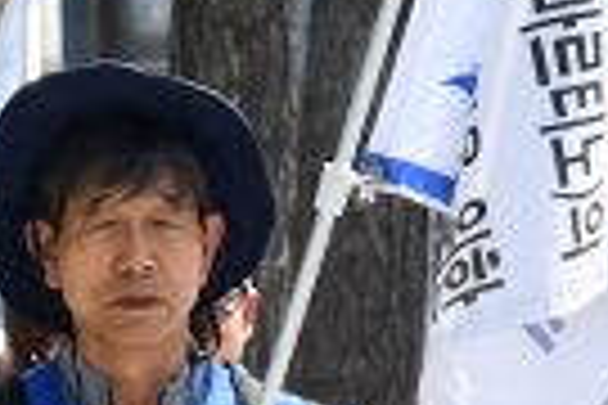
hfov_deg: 1.9
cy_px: 58
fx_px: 18559
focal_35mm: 1099
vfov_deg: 1.3
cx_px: 275
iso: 800
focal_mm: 95
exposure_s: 1/1250
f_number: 9
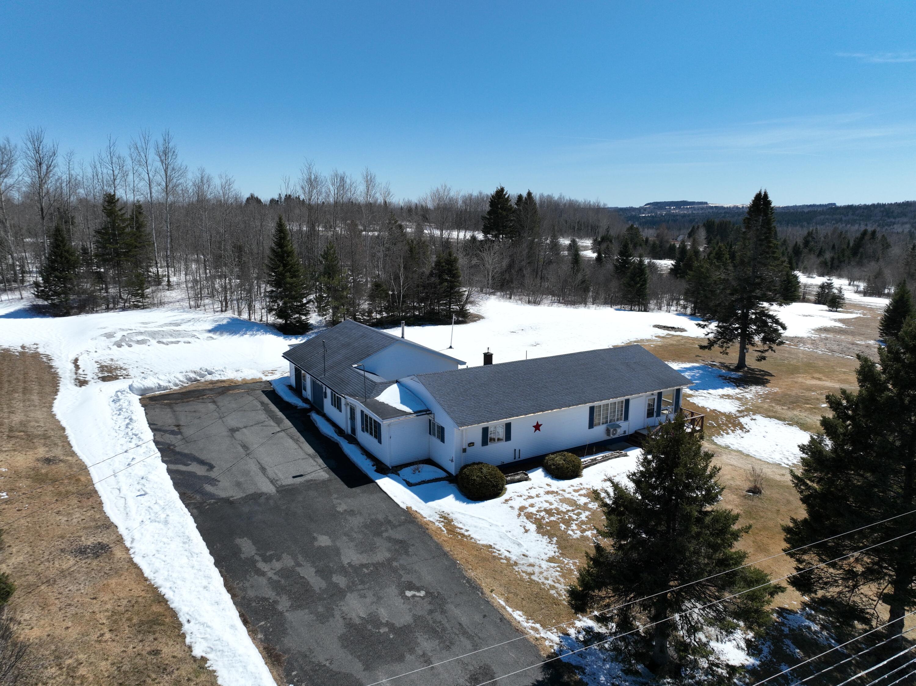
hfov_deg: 71.6
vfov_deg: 56.8
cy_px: 343
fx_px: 635
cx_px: 458
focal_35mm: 24
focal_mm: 12.29
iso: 120
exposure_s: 1/4000
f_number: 2.8
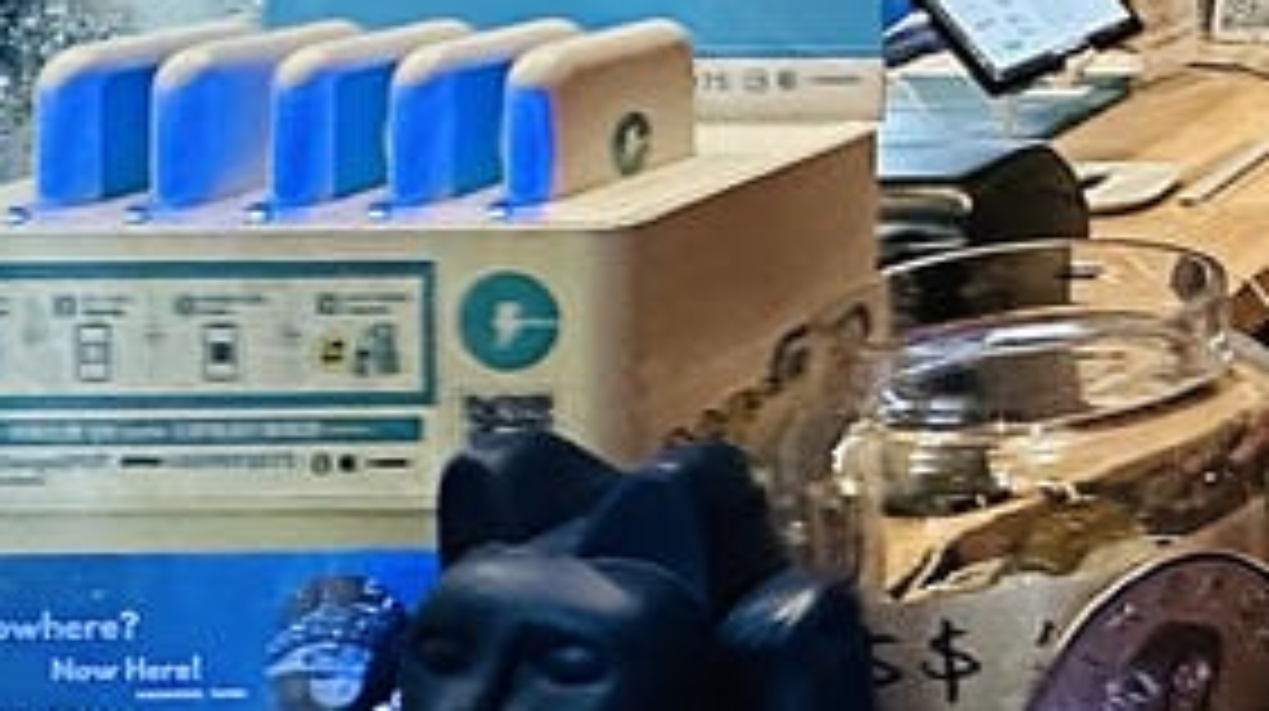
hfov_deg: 23.7
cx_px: 2025
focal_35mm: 65
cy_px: -266
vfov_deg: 17.2
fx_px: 2185
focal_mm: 2.22
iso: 1250
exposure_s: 1/31
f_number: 2.2
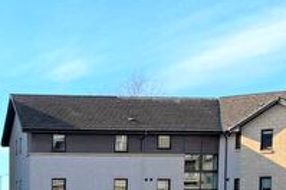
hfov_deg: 22.3
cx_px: 1
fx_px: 698
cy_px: 254
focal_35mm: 88
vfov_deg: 14.7
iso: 80
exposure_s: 1/2169
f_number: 1.78
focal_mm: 6.76
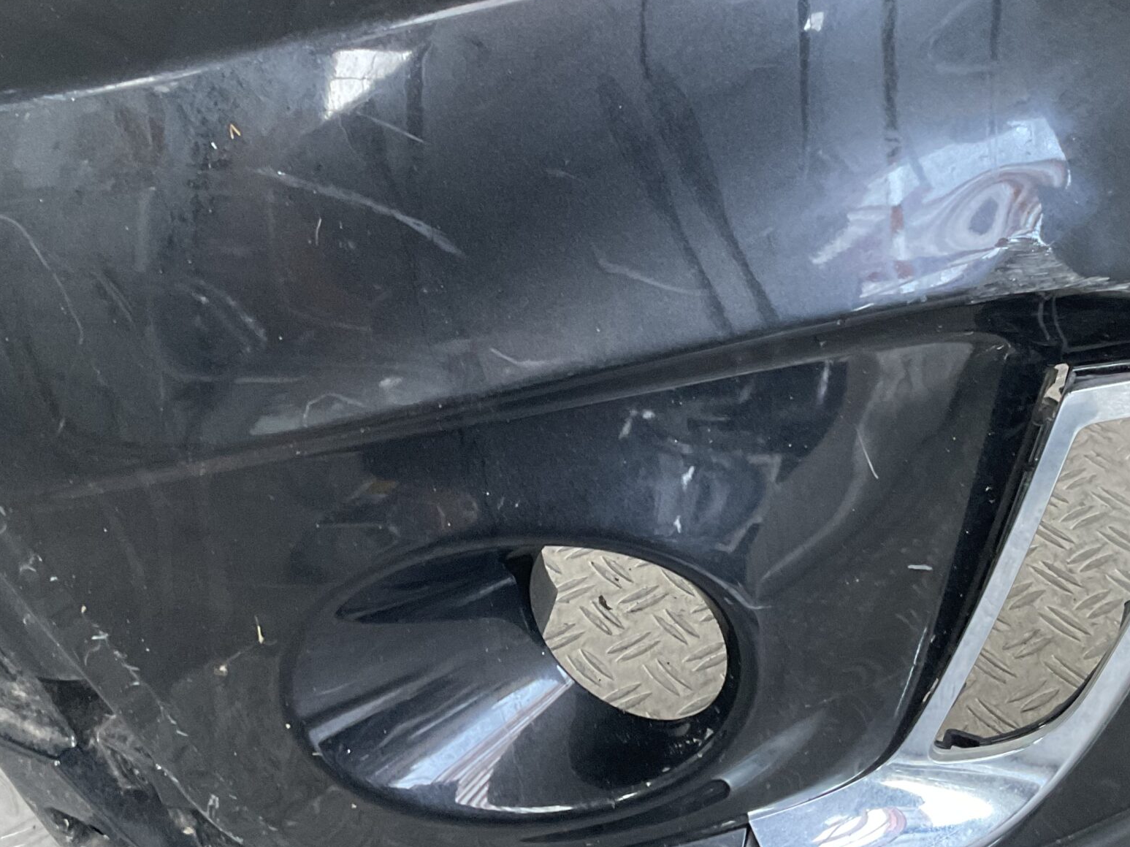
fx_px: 1567
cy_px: 377
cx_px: 559
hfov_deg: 39.7
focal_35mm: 48
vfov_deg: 30.2
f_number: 1.8
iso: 250
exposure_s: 1/60
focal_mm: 3
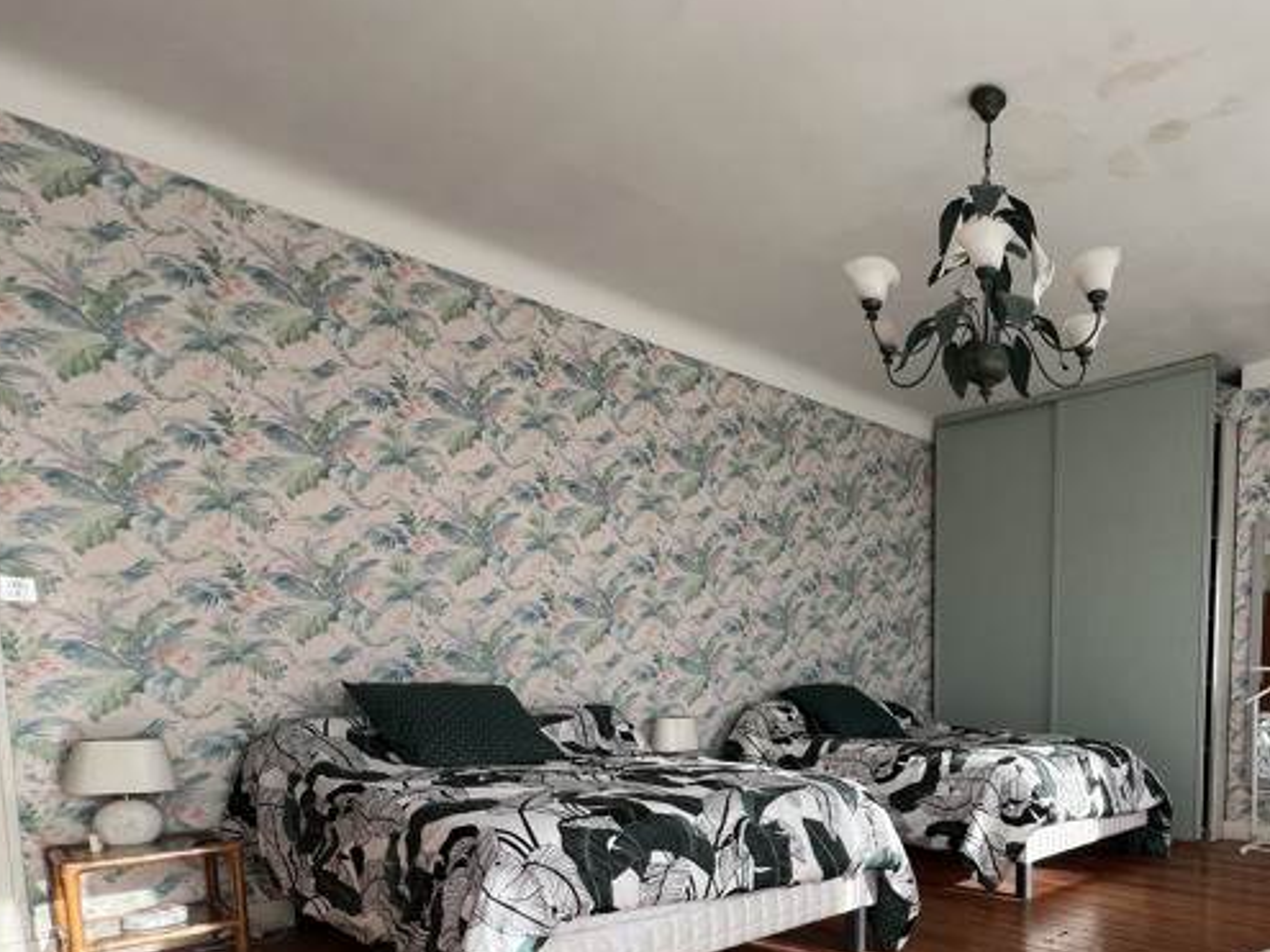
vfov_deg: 58.9
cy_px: 749
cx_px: 985
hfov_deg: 72.3
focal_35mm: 21
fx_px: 770
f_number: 1.8
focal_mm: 1.57
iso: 32
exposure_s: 1/174
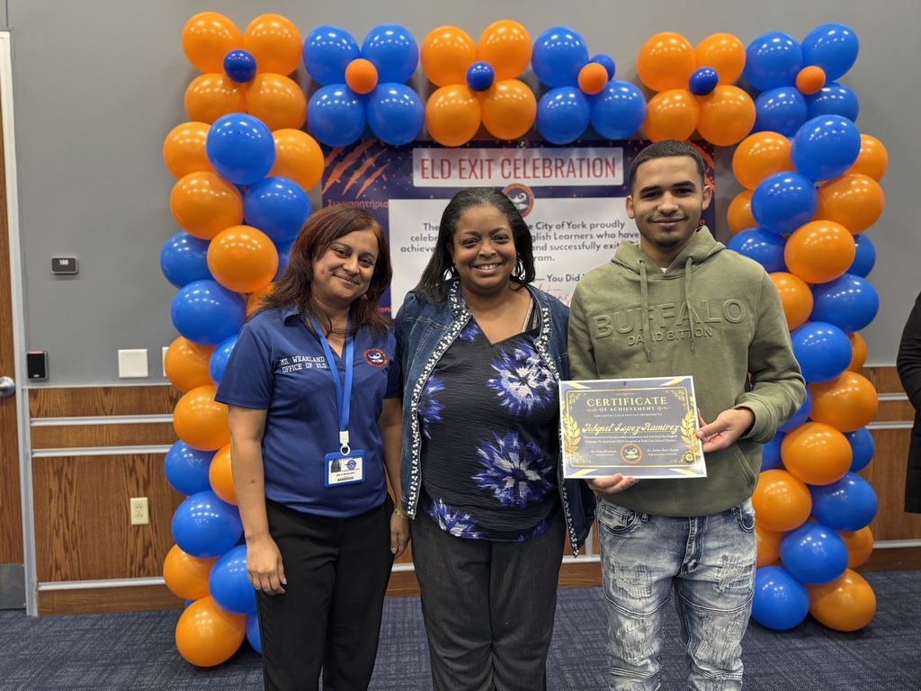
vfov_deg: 56.8
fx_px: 639
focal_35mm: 24
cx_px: 460
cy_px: 346
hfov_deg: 71.6
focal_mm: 6.76
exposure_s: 1/60
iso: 250
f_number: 1.78
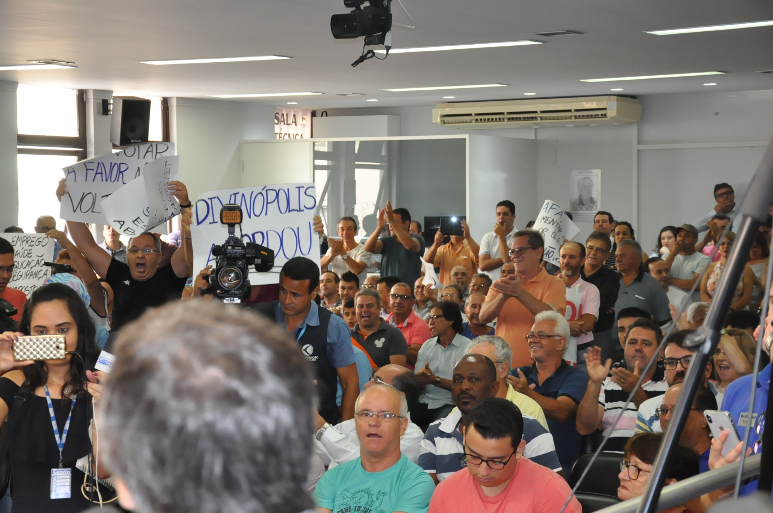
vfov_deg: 18.1
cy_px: 256
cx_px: 386
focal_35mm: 75
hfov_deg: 27.0
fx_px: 1608
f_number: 5
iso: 2000
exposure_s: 1/80
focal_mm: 50
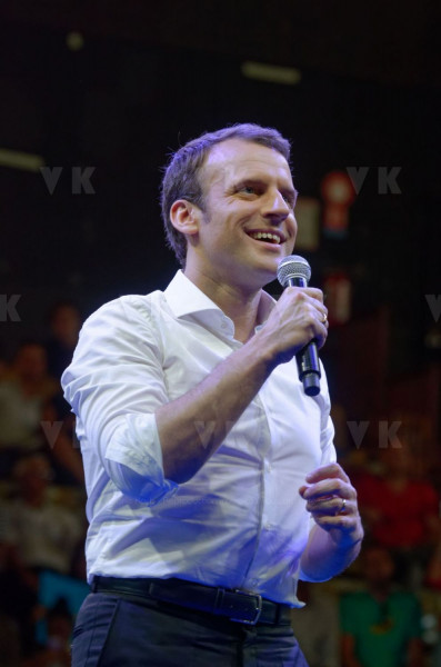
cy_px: 334
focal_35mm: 255
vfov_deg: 8.1
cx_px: 220
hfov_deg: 5.4
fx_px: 4710
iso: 800
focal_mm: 170
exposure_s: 1/80
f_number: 5.6
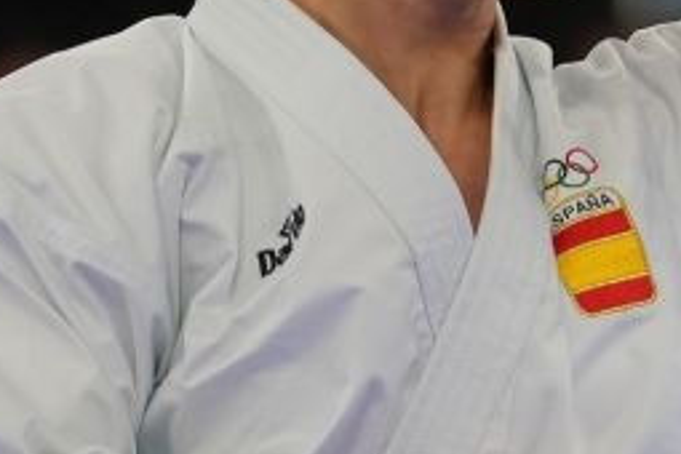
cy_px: 817
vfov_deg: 1.1
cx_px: 953
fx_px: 23512
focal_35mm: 1243
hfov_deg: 1.7
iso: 200
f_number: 2.8
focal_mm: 176
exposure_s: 1/500
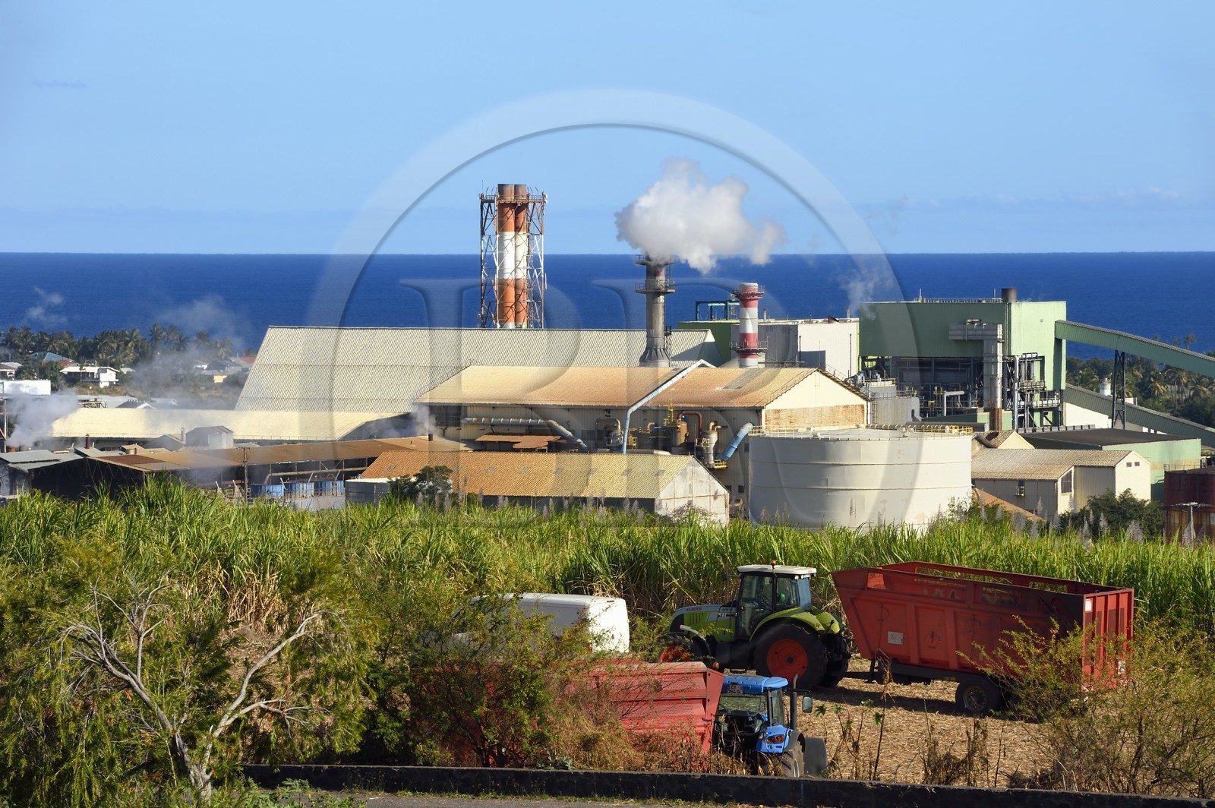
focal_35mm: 200
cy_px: 404
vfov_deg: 6.9
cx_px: 608
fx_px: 6744
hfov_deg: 10.3
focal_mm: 200
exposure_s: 1/250
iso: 200
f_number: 13
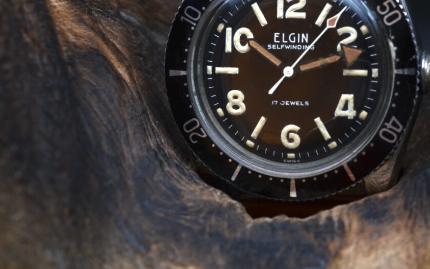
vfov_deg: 8.6
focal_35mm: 152
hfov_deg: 13.7
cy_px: 84
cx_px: 314
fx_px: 1781
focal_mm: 60
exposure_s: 1/40
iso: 500
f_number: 6.3
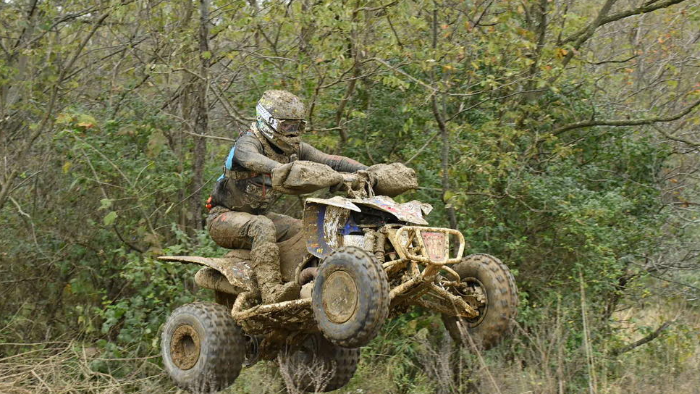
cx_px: 349
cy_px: 233
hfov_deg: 14.3
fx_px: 2794
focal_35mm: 151
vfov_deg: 8.1
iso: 1600
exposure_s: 1/1000
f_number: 5.6
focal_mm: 95
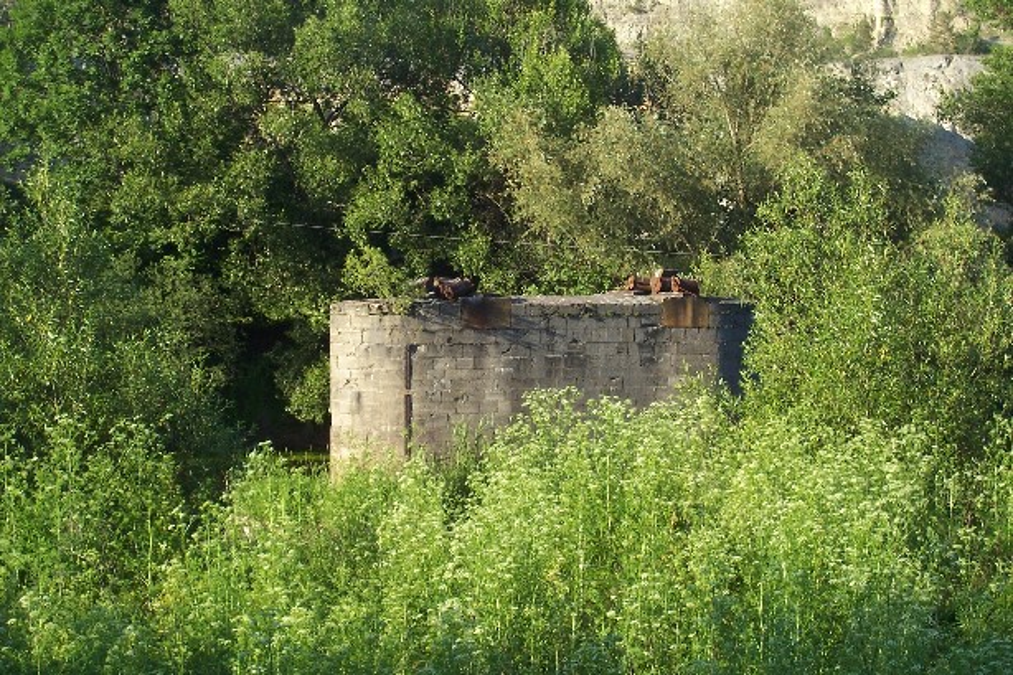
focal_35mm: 82
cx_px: 506
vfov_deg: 16.6
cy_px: 338
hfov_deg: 24.8
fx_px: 2307
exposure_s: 1/250
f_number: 4.1
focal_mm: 13.5
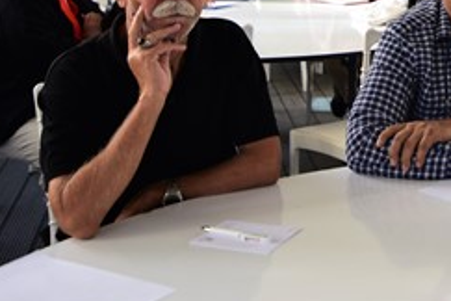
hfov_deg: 26.9
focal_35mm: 69
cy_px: -45
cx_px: 492
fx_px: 864
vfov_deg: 18.8
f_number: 2.8
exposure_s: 1/160
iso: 250
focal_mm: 28
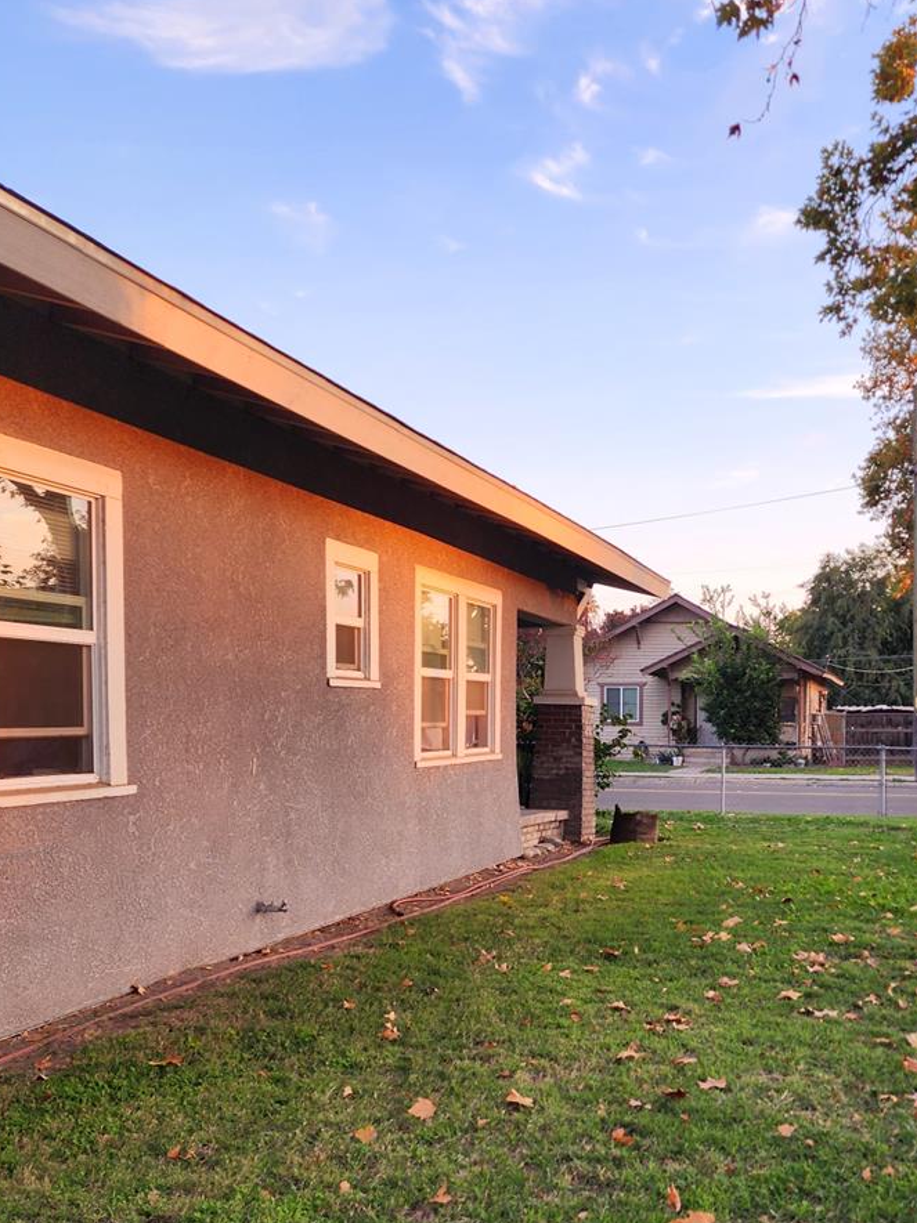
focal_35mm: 39
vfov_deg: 47.0
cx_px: 608
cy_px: 829
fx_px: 1379
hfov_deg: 36.4
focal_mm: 6.4
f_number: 1.8
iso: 40
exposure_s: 1/120
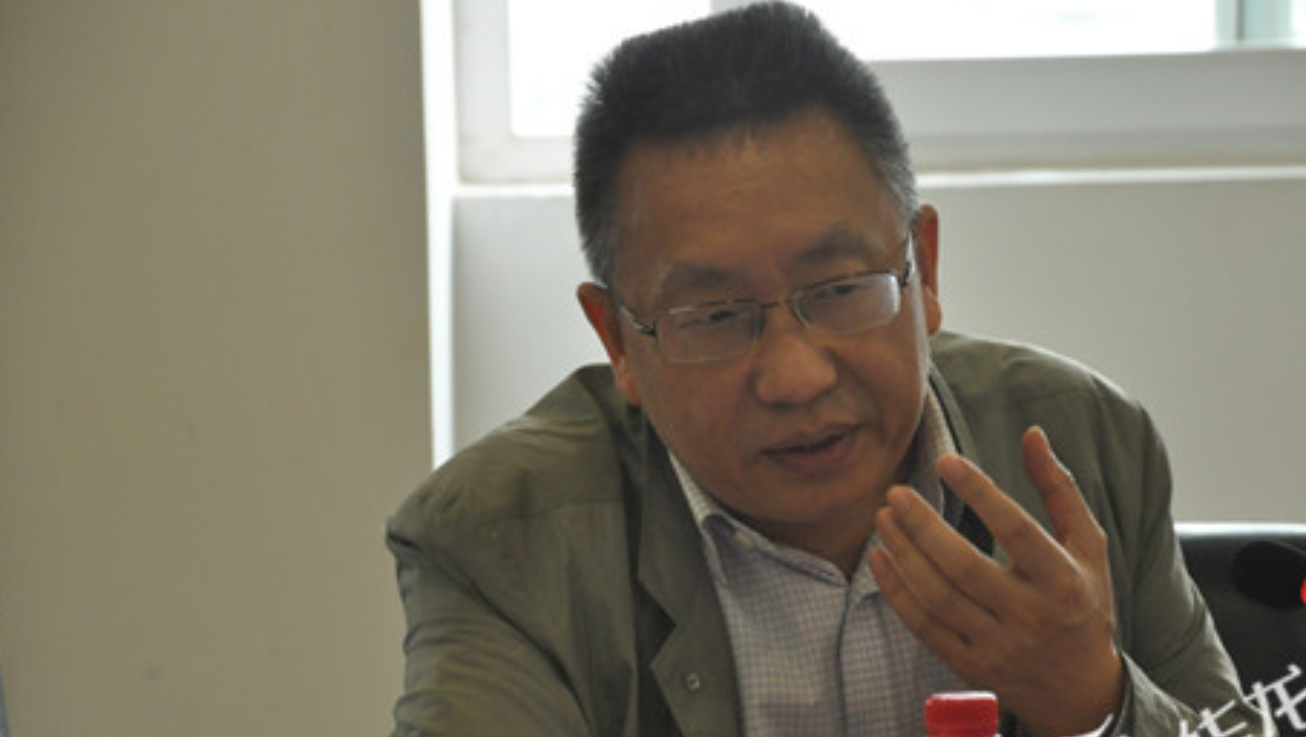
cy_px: 435
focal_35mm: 207
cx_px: 805
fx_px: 7161
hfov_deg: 10.4
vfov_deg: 5.9
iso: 1100
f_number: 5.6
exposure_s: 1/100
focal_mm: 105
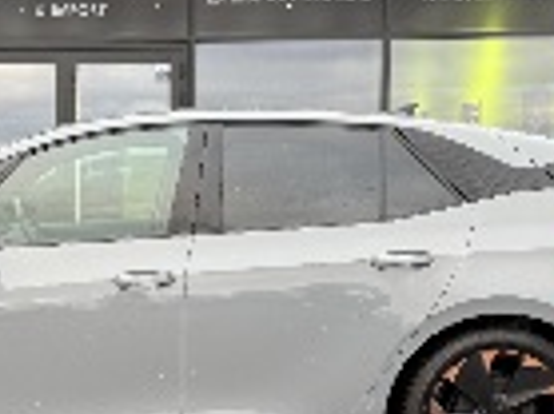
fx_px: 1151
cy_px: 255
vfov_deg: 20.4
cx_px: 104
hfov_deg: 26.5
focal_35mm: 72
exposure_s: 1/121
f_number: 1.78
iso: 160
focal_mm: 6.76
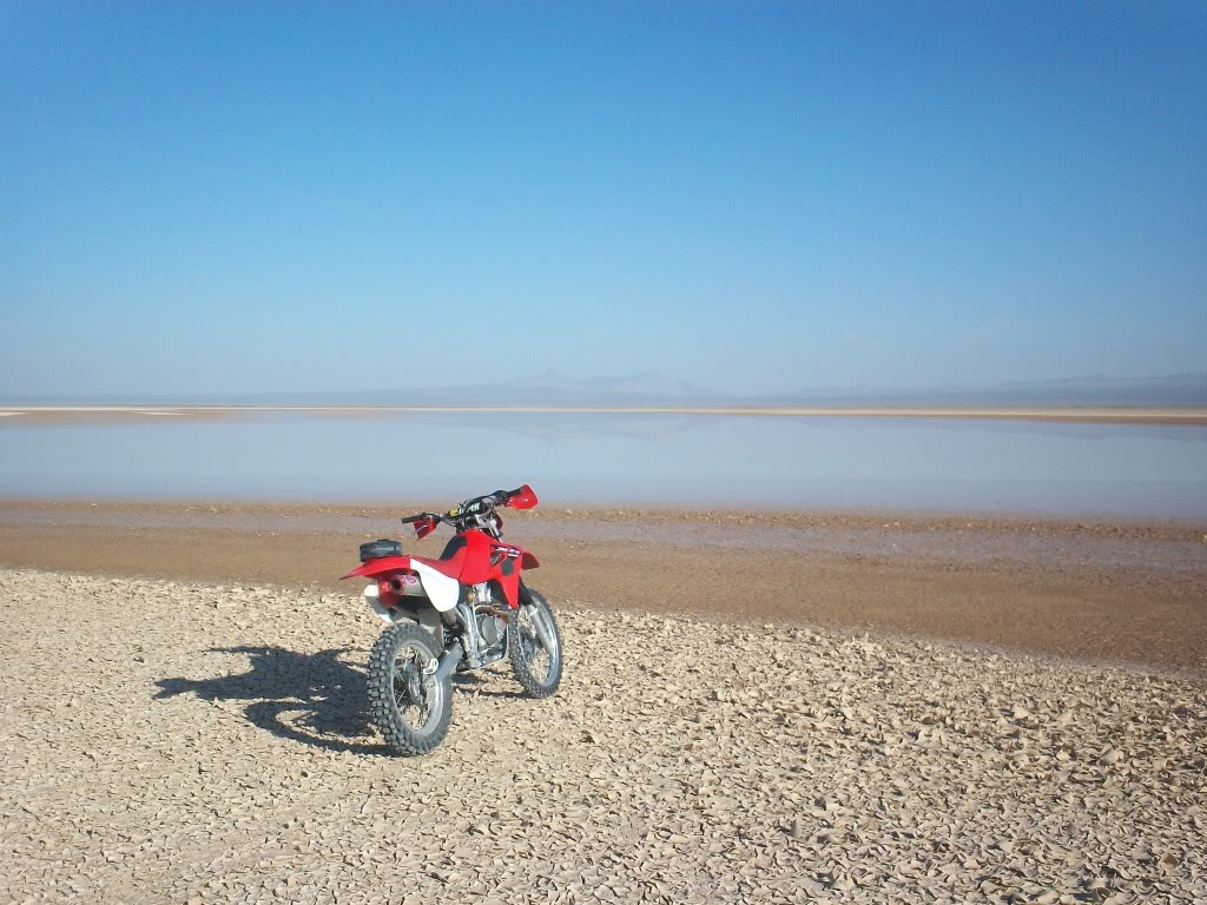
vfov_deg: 37.7
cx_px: 604
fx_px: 1325
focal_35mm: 38
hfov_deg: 49.0
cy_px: 452
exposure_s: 1/640
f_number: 4.5
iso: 80
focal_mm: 6.3
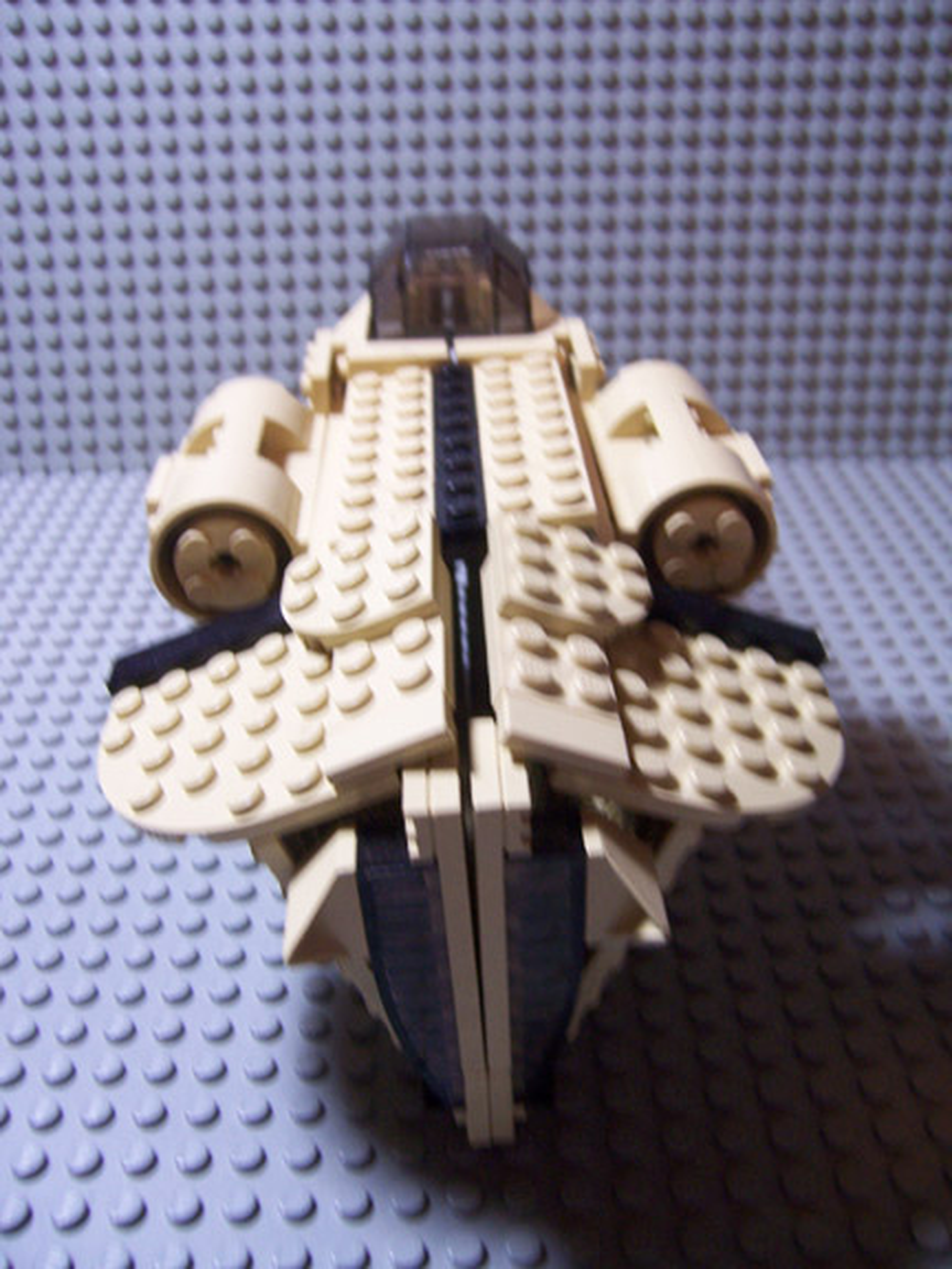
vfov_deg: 55.4
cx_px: 476
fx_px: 1210
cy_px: 634
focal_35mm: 33
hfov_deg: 42.9
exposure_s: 1/15
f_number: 3.4
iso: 140
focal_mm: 5.5
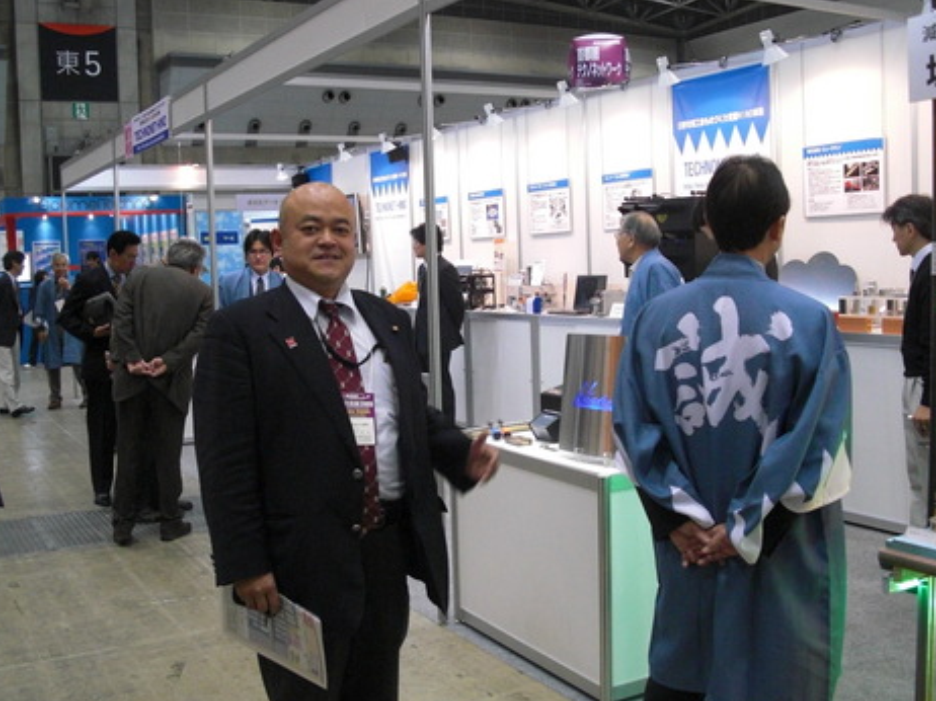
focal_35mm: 39
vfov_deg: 36.8
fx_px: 1054
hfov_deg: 47.9
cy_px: 360
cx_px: 446
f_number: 2.8
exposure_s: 1/100
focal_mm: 6.3
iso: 400
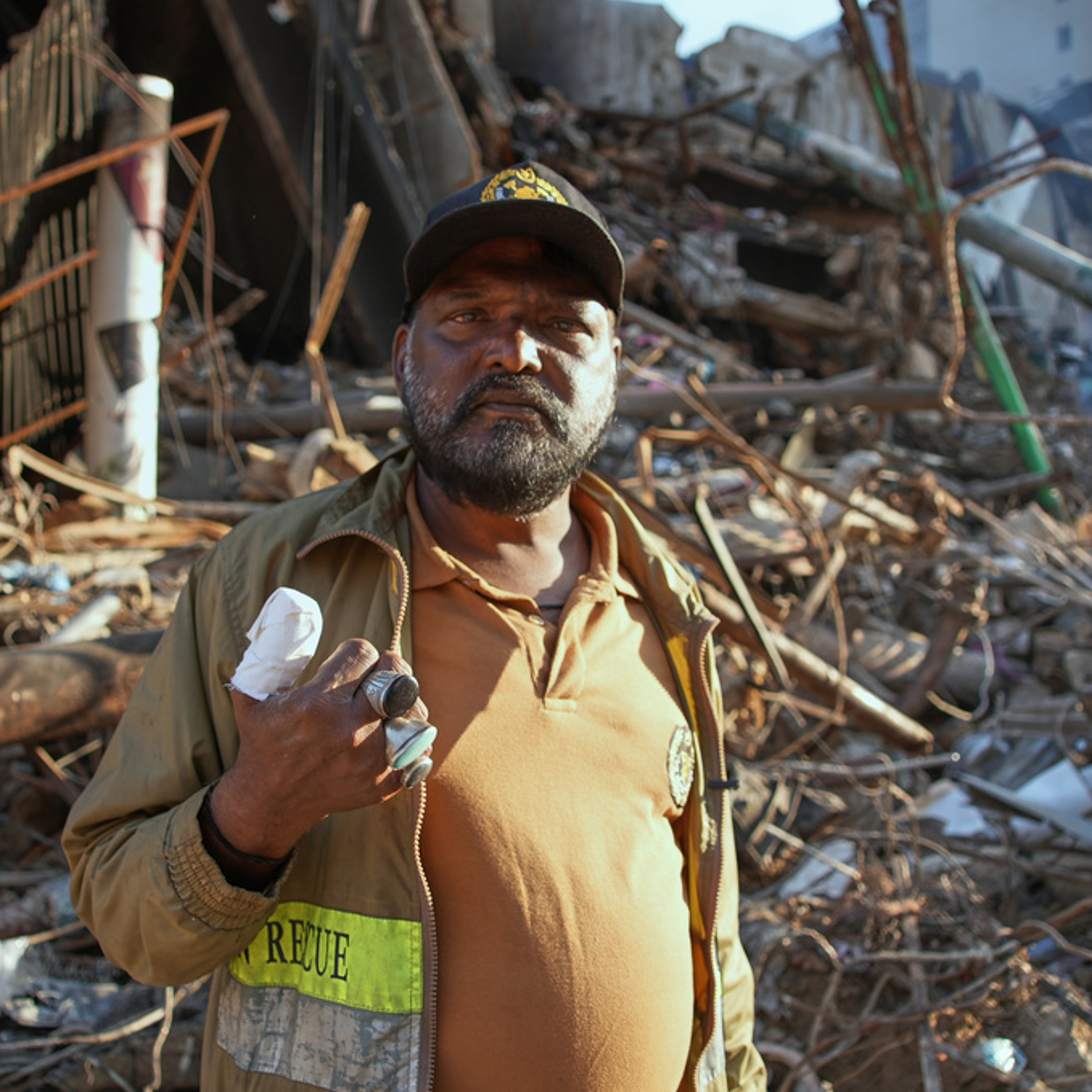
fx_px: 3569
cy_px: 544
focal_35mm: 100
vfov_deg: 17.4
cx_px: 466
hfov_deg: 17.4
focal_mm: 78
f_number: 5.6
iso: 100
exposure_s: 1/160
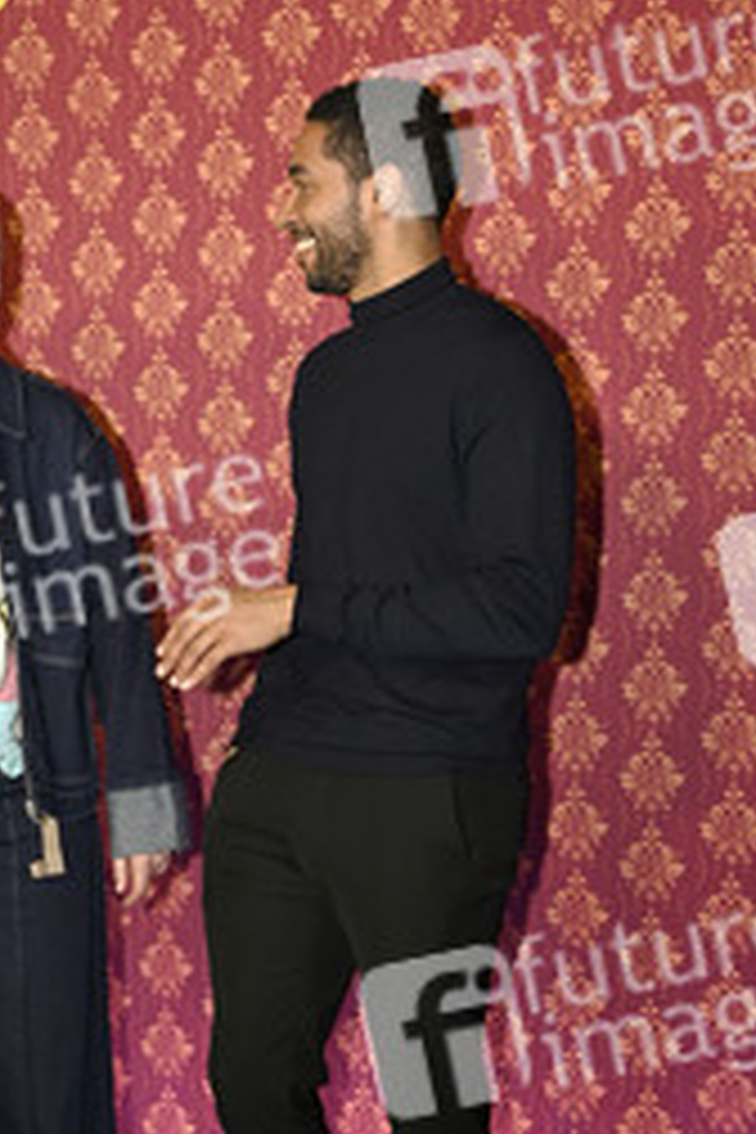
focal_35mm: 65
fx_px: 2047
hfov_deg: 20.7
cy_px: 788
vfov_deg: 30.6
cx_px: 180
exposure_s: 1/200
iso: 160
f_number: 2.8
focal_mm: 41
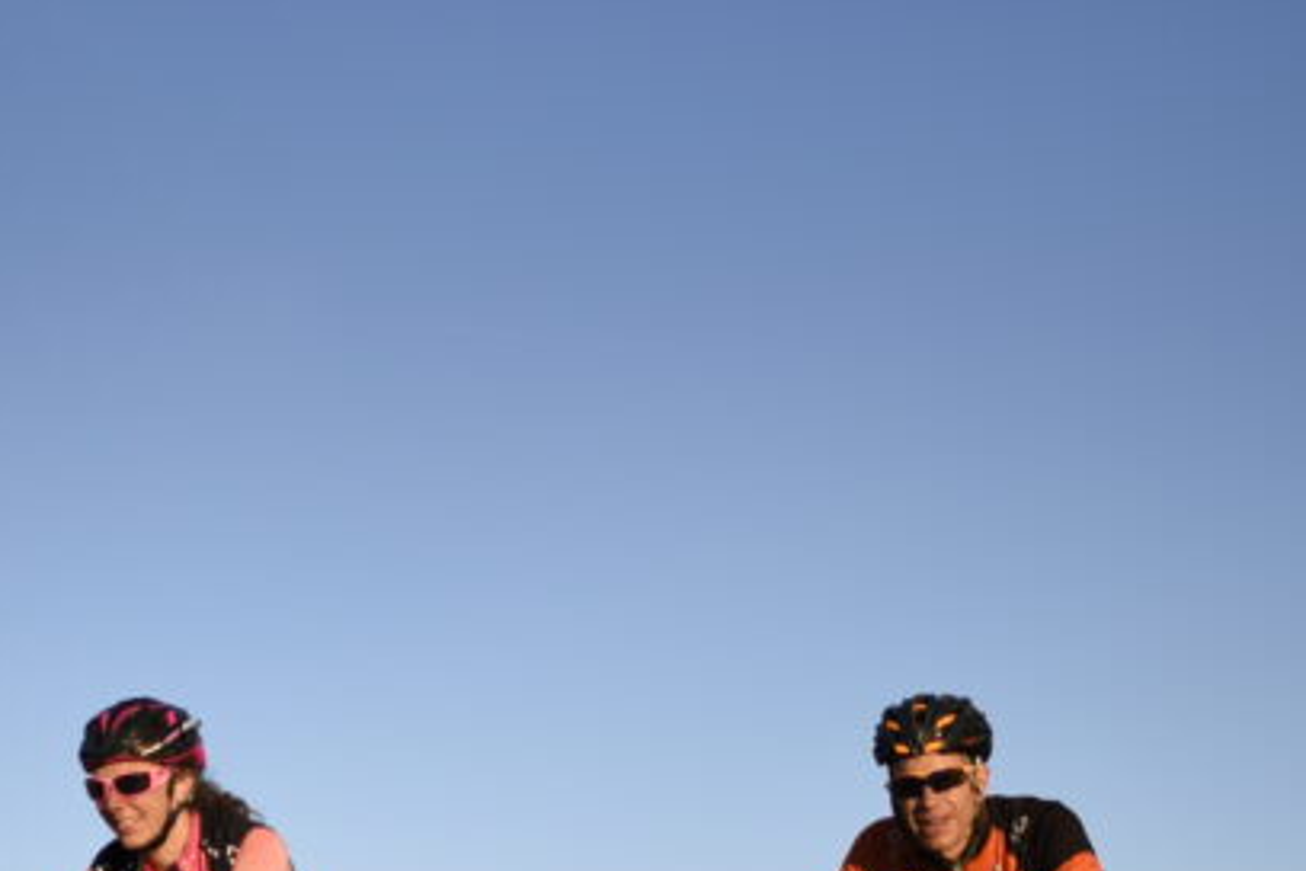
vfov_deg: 15.1
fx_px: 3192
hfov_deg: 22.8
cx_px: 240
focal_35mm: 88
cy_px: 986
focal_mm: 35
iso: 160
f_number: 1.8
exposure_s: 1/4000
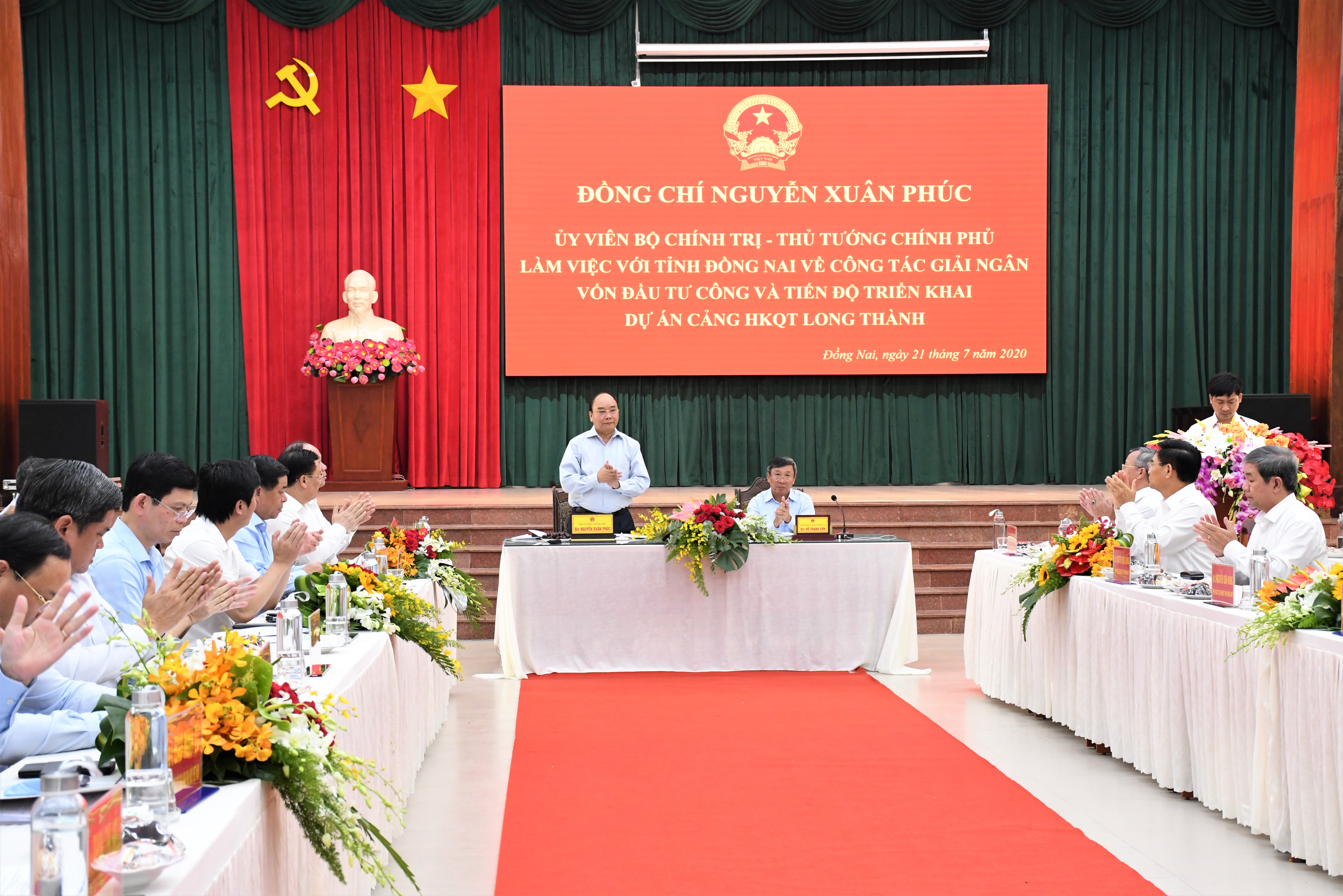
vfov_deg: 22.6
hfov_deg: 33.4
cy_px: 448
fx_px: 2238
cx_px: 672
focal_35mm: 60
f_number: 8
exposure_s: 1/60
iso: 2200
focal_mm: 40
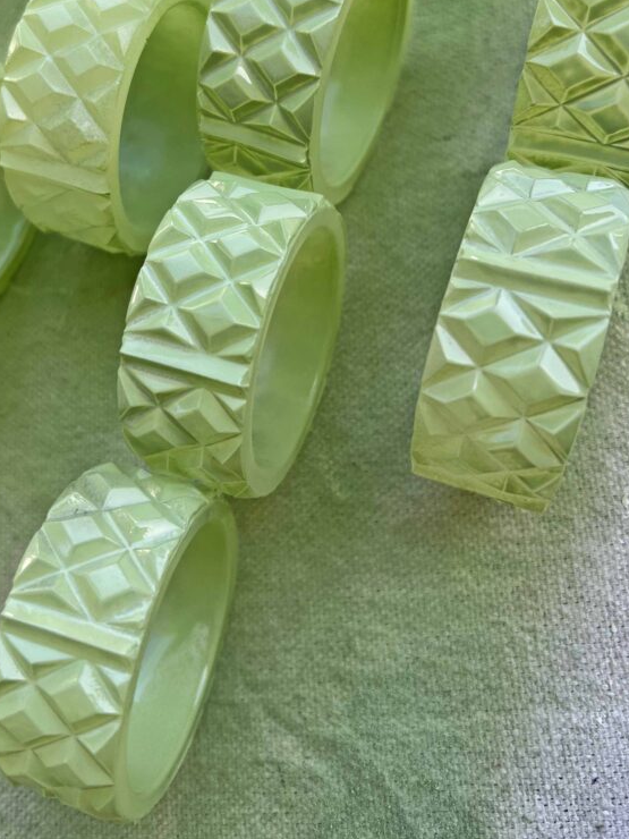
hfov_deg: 39.4
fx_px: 872
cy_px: 297
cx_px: 241
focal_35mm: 36
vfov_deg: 50.6
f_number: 1.5
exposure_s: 1/728
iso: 50
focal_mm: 5.7
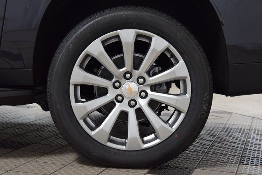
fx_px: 480
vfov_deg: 20.6
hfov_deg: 30.5
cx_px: 131
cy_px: 88
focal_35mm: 66
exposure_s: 1/60
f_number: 5
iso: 1600
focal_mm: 44
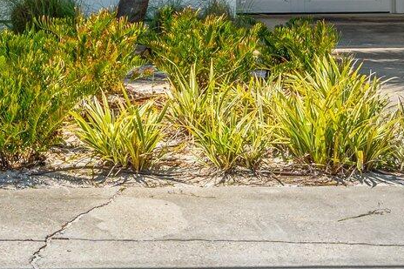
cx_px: 10
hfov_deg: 15.7
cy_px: -77
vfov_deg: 10.5
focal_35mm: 128
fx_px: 1436
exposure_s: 1/160
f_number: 9
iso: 100
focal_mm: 29
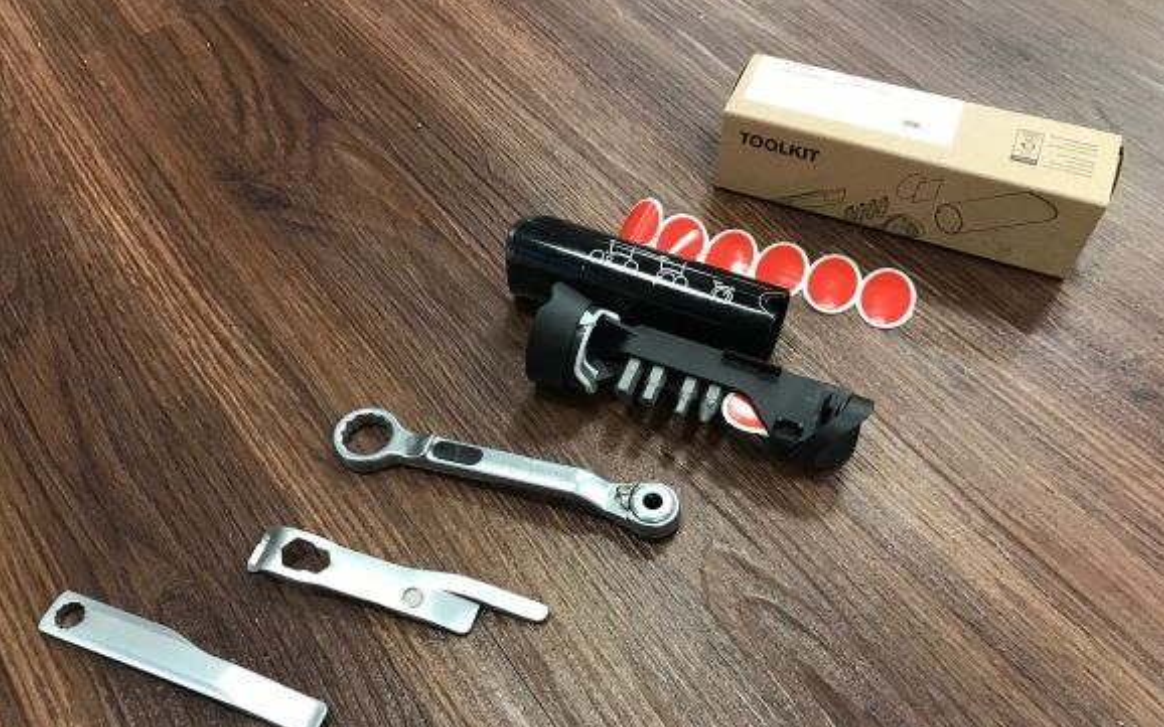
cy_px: 433
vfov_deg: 41.6
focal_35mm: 30
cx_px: 584
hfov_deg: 62.9
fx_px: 951
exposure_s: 1/17
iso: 40
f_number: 1.8
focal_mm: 3.99
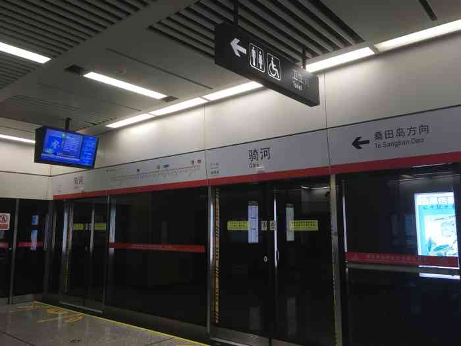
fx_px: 386
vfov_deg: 48.2
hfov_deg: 61.7
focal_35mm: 29
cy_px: 173
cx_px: 230
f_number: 2.2
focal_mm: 4.15
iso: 32
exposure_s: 1/33
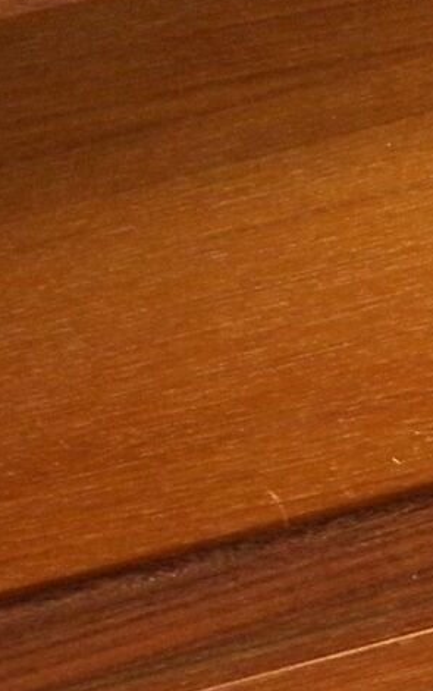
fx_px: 4449
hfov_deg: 5.3
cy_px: 1046
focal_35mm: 236
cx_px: 1242
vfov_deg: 8.7
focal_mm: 7.5
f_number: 3.8
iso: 200
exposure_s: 1/10
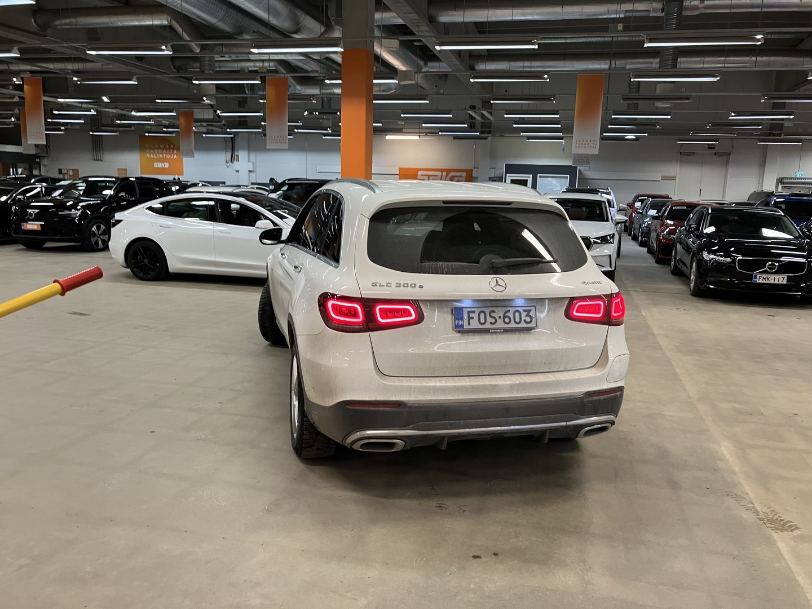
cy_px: 304
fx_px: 657
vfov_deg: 49.7
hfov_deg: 63.4
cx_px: 406
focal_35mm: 28
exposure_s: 1/50
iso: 100
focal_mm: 3.99
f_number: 1.8
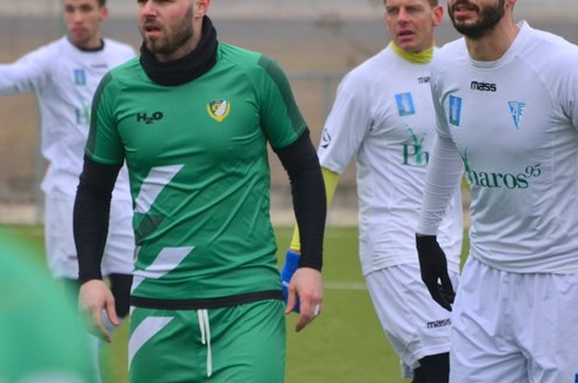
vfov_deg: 2.1
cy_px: 147
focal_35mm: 660
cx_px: 356
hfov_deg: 3.1
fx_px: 10573
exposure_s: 1/800
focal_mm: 270
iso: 800
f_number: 5.6
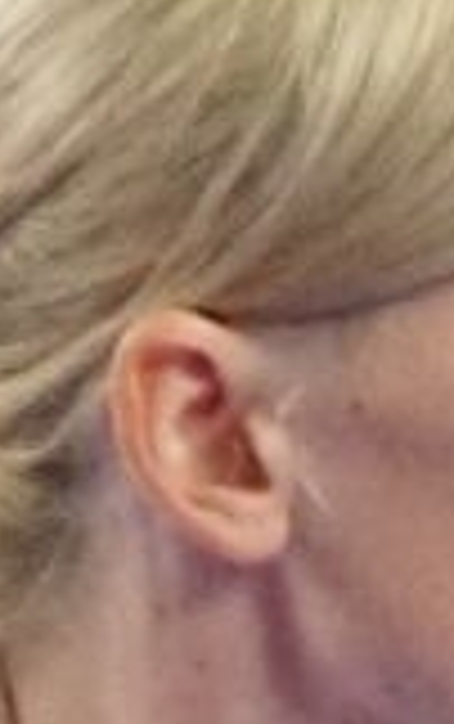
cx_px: 2230
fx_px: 53861
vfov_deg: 0.8
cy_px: 1524
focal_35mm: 2728
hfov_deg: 0.5
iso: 3200
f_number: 2.8
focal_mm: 160
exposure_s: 1/2000
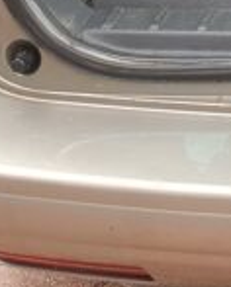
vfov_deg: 12.4
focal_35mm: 138
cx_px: 511
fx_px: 1177
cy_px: -271
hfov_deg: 10.1
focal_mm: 4.32
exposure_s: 1/100
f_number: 2.4
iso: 80
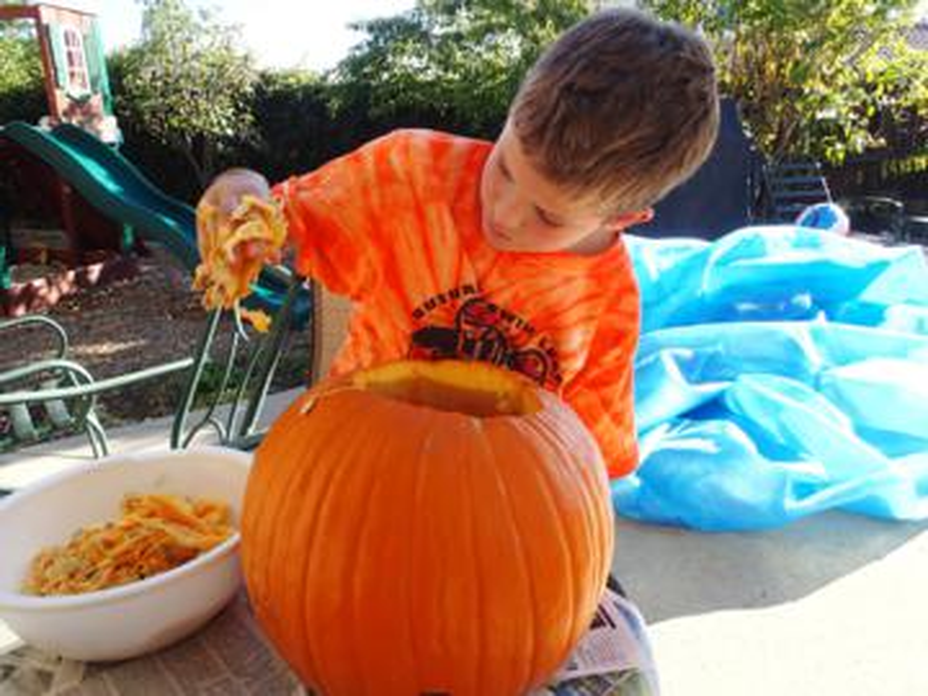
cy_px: 348
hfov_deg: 69.4
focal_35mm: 25
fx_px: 670
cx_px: 464
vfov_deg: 54.9
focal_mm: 4.5
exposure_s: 1/400
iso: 100
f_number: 2.8
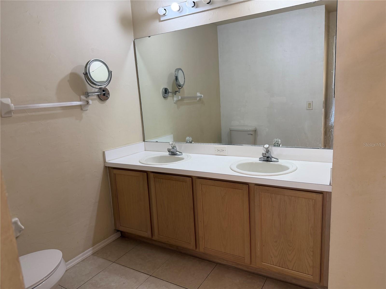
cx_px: 193
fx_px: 268
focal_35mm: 24
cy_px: 144
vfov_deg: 56.8
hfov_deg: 71.6
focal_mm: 6.76
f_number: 1.78
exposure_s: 1/120
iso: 160
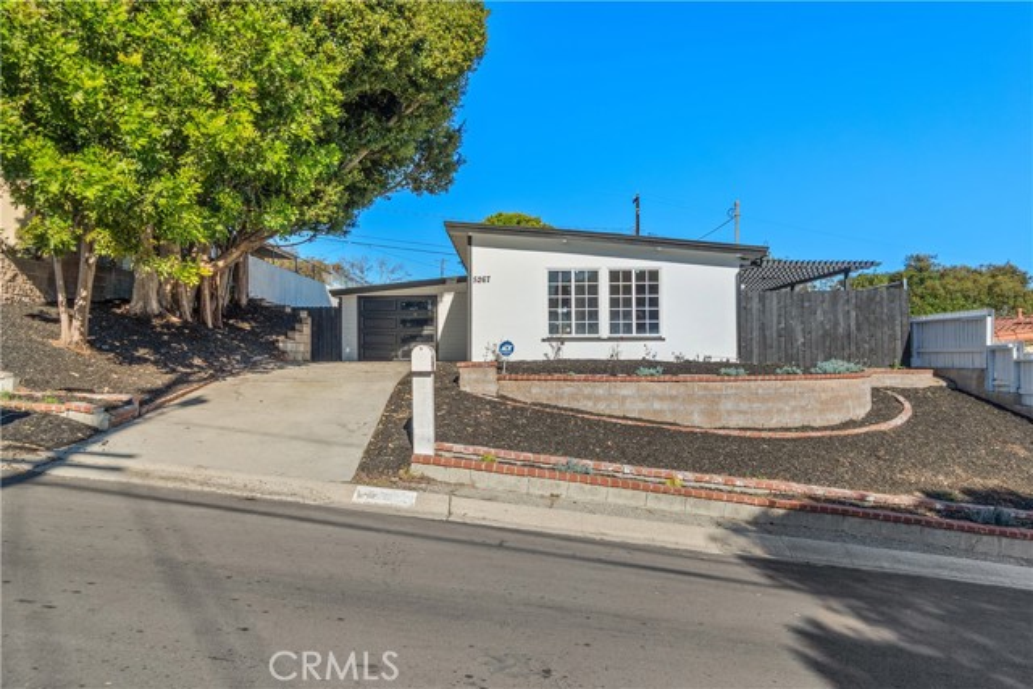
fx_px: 775
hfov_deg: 67.4
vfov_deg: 48.0
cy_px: 344
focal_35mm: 27
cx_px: 516
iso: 400
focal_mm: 18
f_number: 8
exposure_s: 1/400
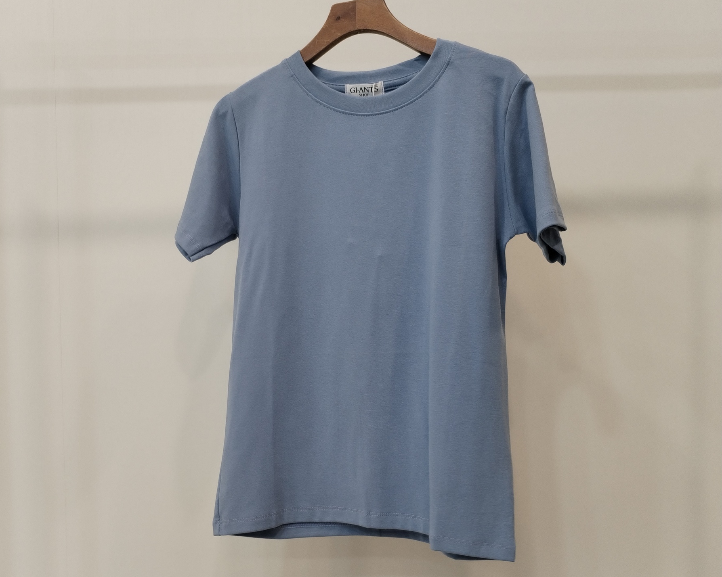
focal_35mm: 38
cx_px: 359
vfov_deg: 38.8
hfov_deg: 47.9
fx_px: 812
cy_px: 378
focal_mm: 4.75
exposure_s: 1/60
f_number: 1.8
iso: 281
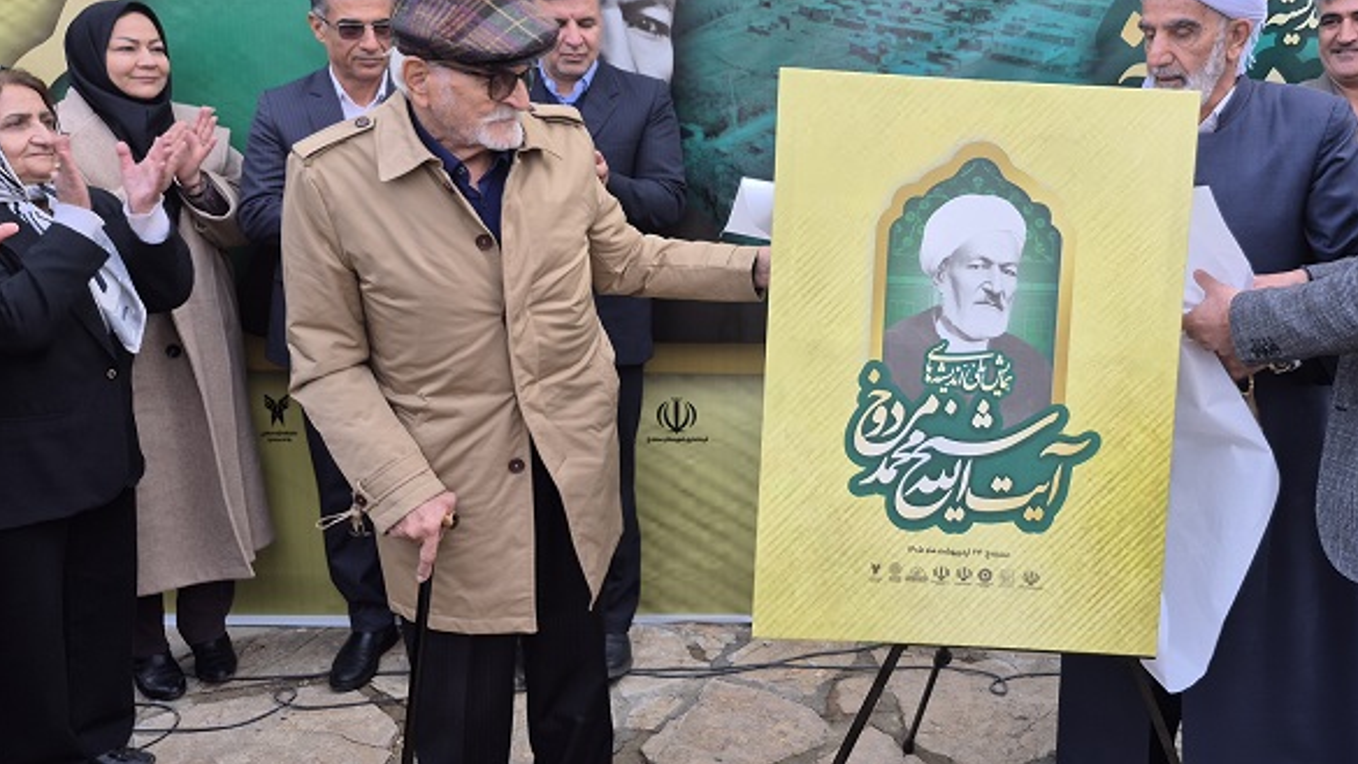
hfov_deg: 58.7
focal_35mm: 33
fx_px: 1188
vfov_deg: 35.3
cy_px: 248
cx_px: 847
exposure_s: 1/180
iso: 25
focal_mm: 5.4
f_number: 1.8
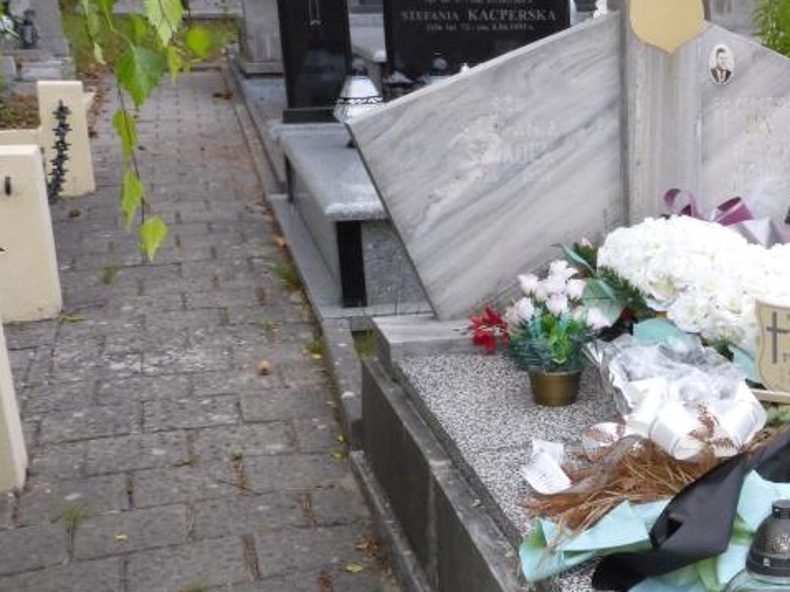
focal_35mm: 60
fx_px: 1369
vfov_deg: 24.1
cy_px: 455
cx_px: 788
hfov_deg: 30.0
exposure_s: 1/60
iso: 320
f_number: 3.3
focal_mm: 4.9
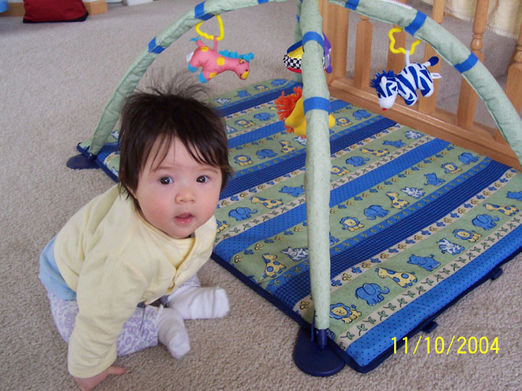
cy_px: 195
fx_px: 573
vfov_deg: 37.7
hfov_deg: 49.0
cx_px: 261
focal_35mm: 38
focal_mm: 5.6
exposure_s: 1/30
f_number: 2.8
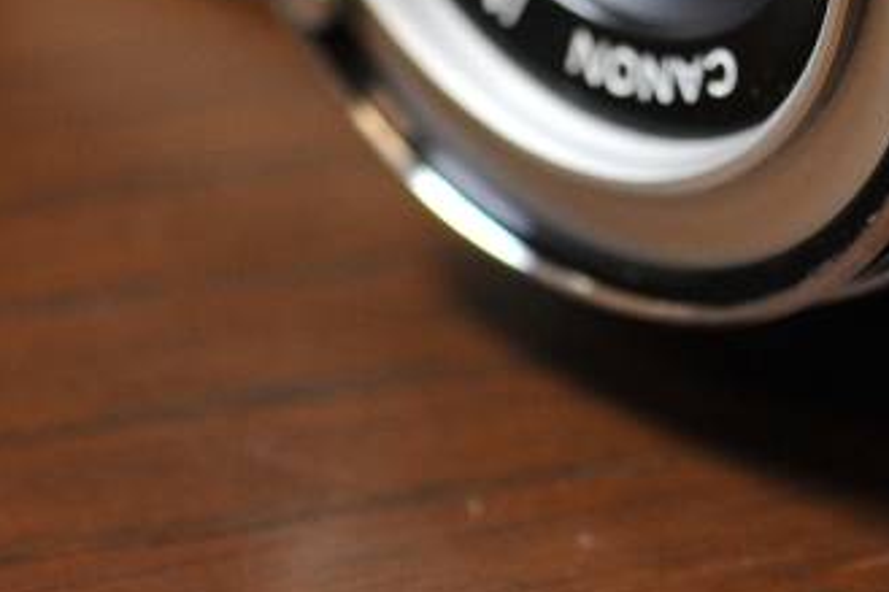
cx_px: 1070
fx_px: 6763
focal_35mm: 274
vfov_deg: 4.9
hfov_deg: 7.5
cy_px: -549
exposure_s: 1/160
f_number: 5
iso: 800
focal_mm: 60
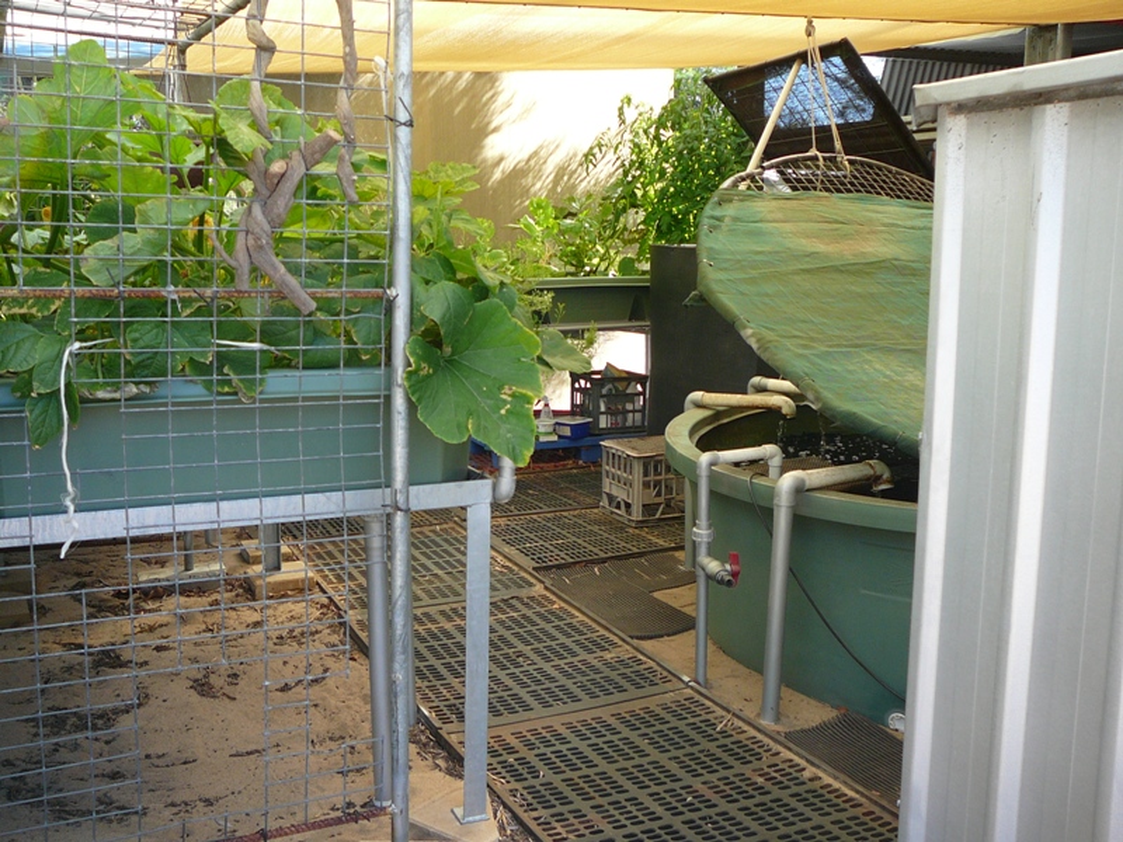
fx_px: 1135
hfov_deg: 52.6
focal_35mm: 35
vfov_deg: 40.7
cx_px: 562
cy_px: 421
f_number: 2.8
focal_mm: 5.2
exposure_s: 1/160
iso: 80
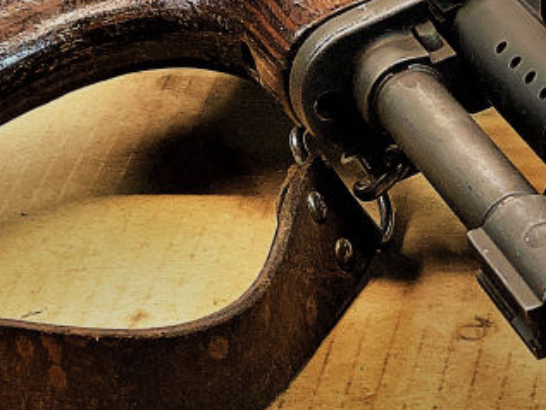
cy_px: 114
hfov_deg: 11.8
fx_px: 2651
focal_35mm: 168
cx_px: 236
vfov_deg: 8.8
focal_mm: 6
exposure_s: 1/40
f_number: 2
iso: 160
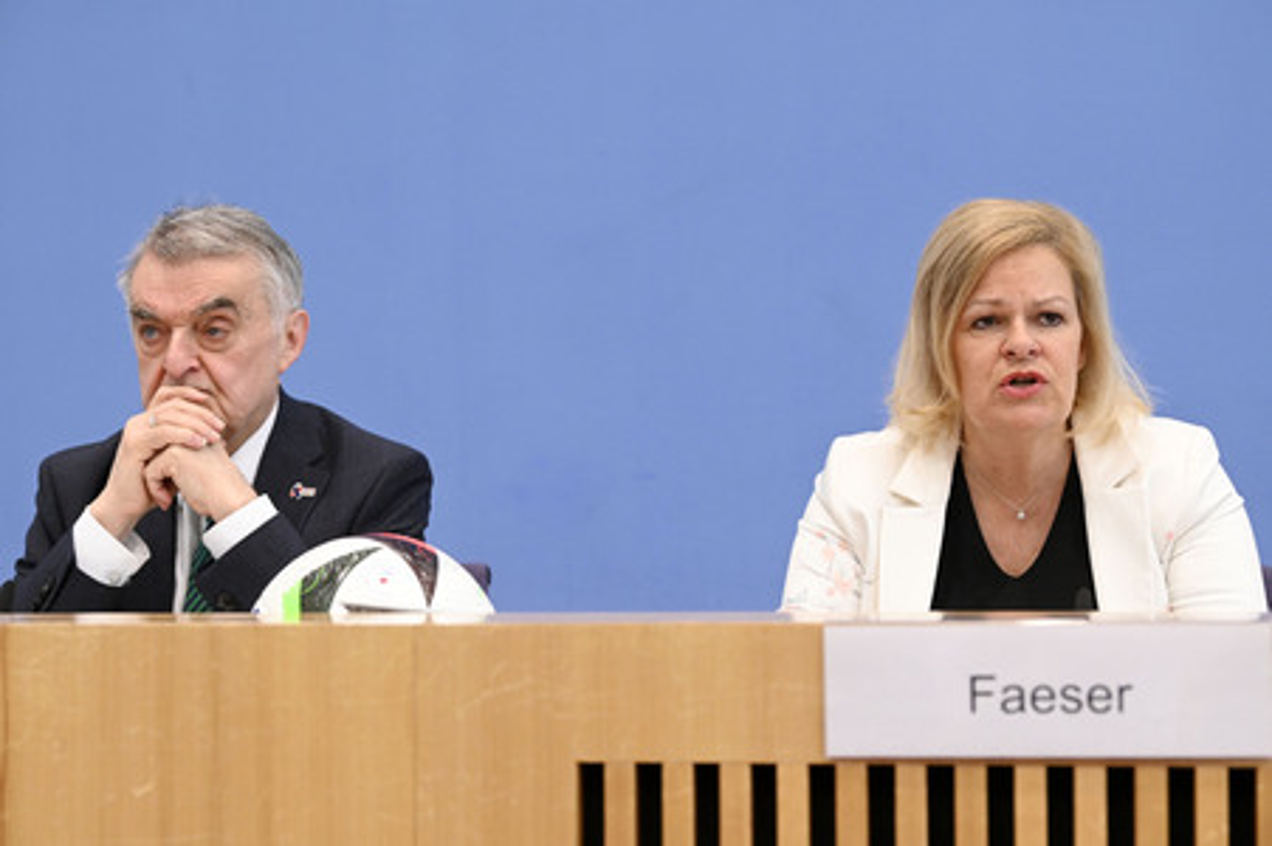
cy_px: 423
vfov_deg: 19.4
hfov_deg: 28.9
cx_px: 636
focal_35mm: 70
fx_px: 2471
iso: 4000
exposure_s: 1/800
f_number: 5
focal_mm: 70
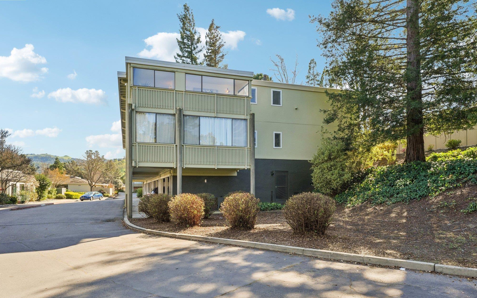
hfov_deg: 72.6
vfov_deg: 49.3
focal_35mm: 25
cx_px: 238
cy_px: 153
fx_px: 325
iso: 640
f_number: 10
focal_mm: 24
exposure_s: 1/250
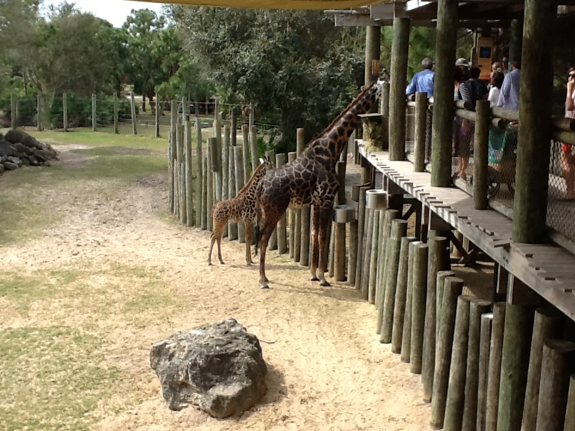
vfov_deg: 44.2
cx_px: 288
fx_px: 532
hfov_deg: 56.8
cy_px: 216
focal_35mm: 32
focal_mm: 2.03
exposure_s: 1/764
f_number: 2.4
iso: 80
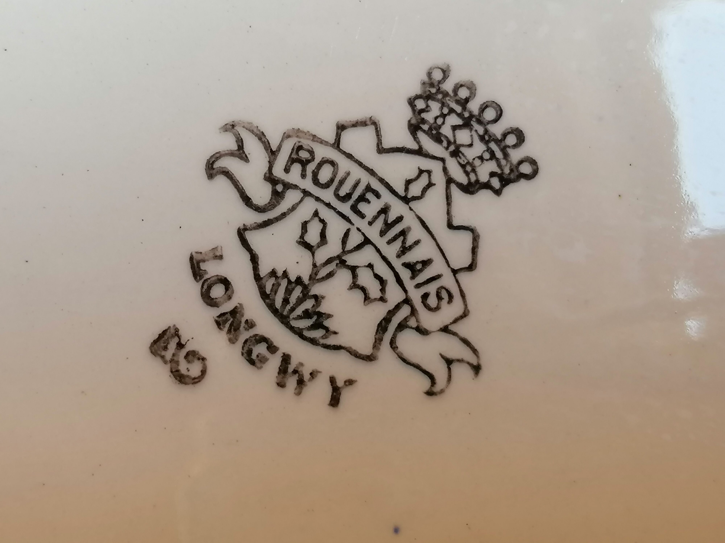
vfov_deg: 24.0
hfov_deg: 31.7
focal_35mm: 61
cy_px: 272
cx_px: 362
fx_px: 1278
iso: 100
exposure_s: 1/50
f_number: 1.8
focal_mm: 4.75
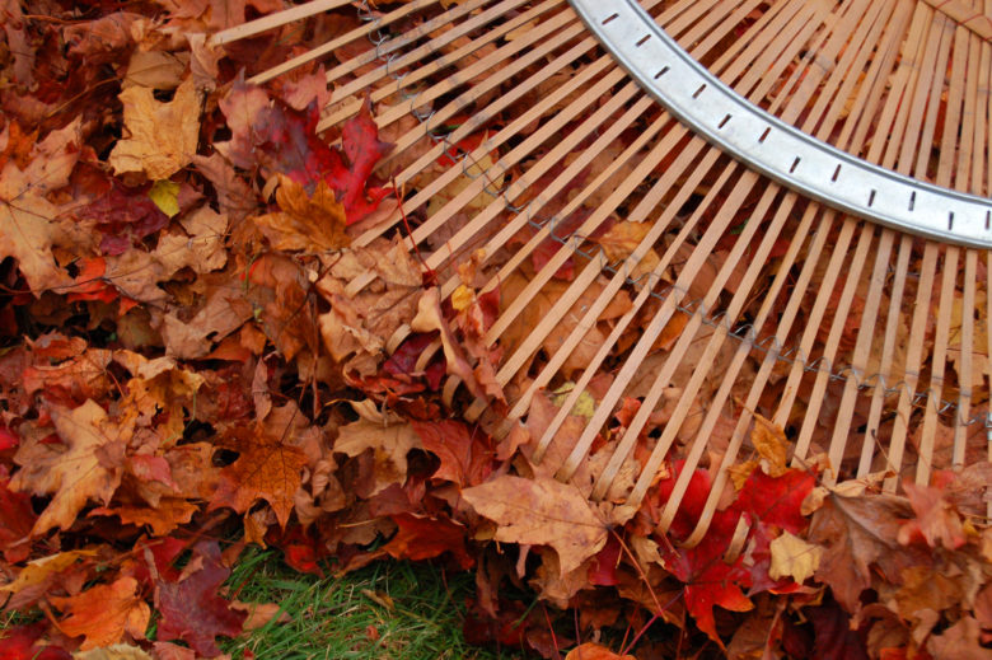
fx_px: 2272
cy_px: 330
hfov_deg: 24.6
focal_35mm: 82
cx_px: 496
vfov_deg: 16.5
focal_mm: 55
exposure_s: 1/250
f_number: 5.6
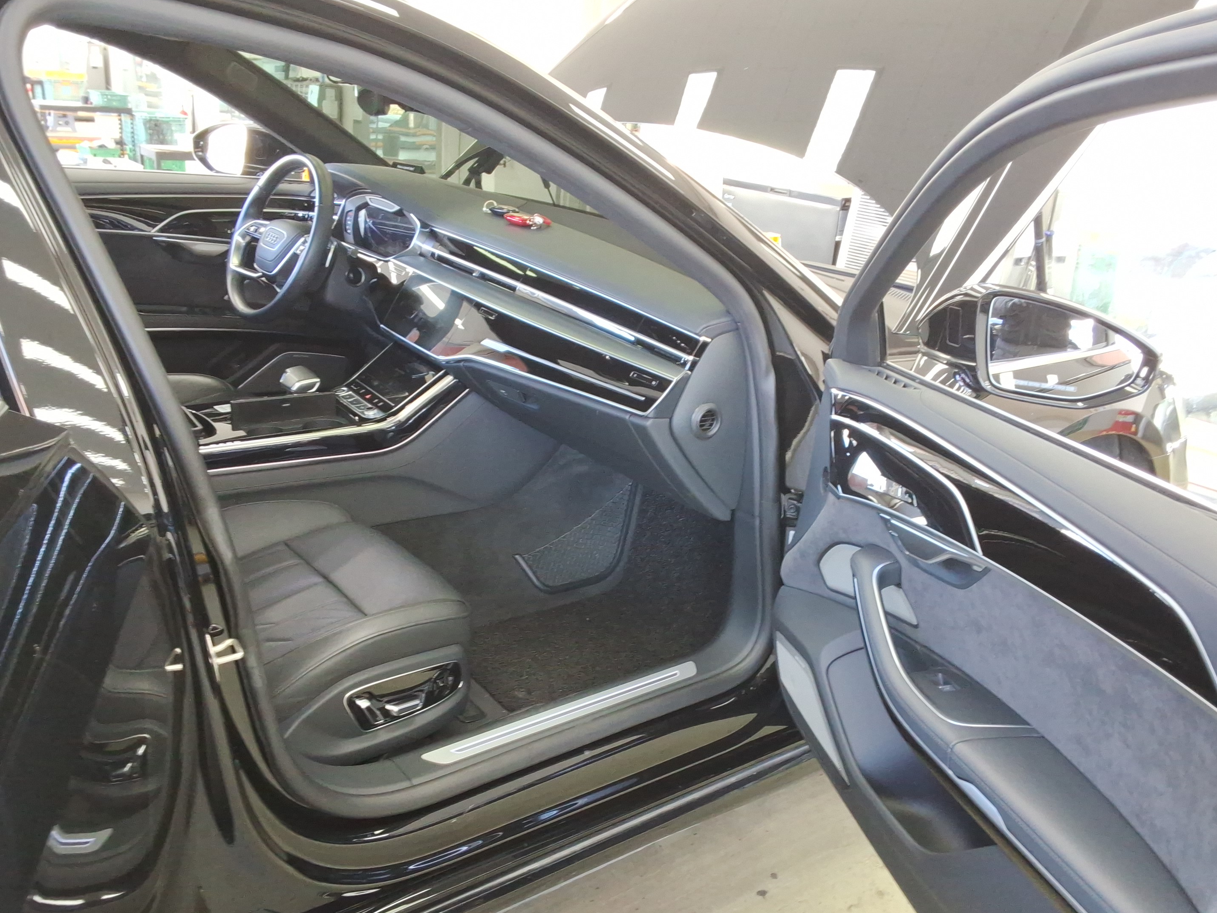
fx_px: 1125
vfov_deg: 44.1
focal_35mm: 32
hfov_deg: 56.8
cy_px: 504
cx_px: 640
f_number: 1.9
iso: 81
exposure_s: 1/40
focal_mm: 2.91
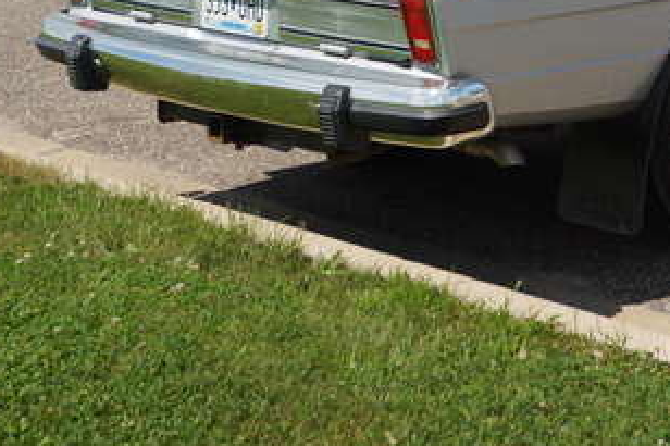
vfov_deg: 12.2
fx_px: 2027
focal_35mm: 109
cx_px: 703
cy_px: -114
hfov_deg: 18.2
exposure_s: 1/200
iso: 100
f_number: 8
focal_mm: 28
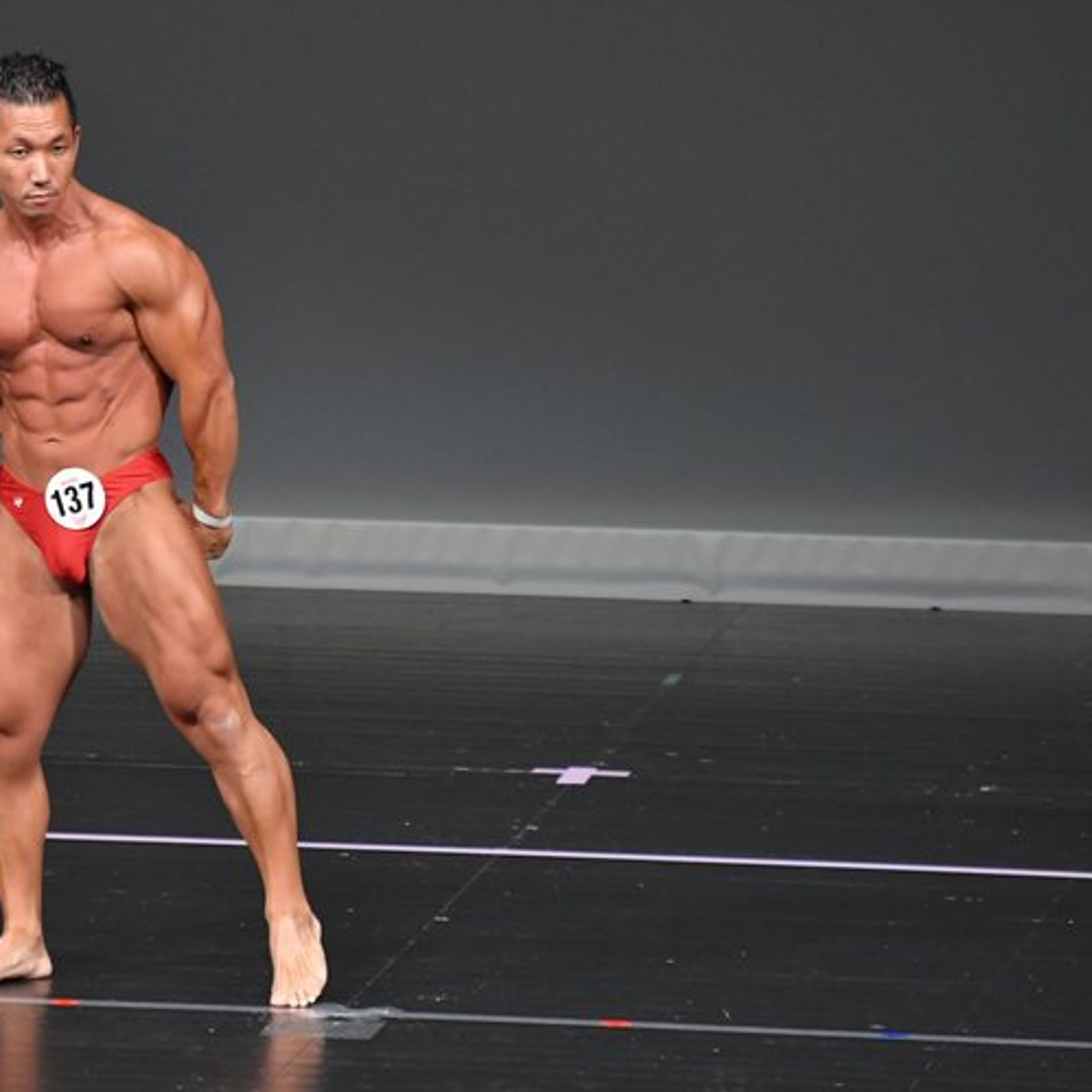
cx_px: 266
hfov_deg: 3.0
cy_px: 538
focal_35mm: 594
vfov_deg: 3.0
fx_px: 21200
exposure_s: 1/400
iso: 4000
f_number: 5.6
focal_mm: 300
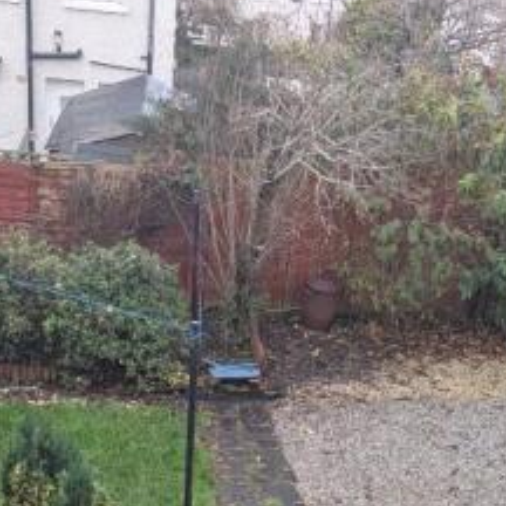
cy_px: 474
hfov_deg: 30.0
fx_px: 943
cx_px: 239
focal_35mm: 57
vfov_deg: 28.6
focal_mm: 6.9
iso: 60
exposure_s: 1/43.1
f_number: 1.68
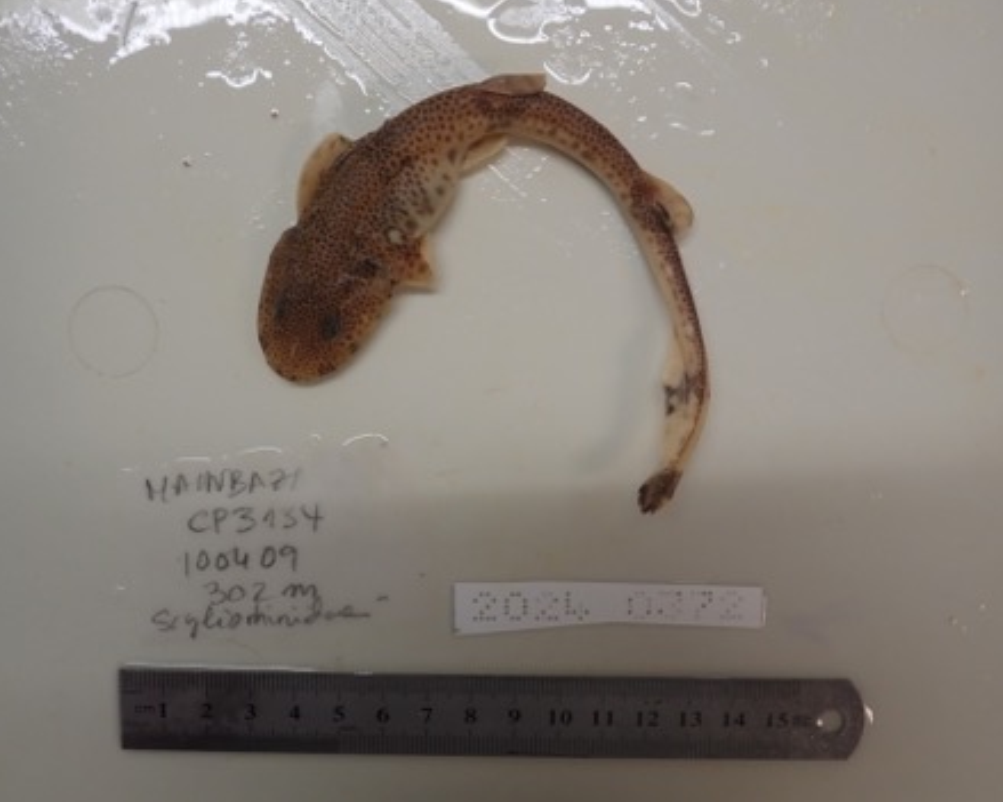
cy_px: 398
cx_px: 537
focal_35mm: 32
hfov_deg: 55.6
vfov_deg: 45.8
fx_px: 950
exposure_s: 1/50
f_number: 2.3
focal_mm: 5.5
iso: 160
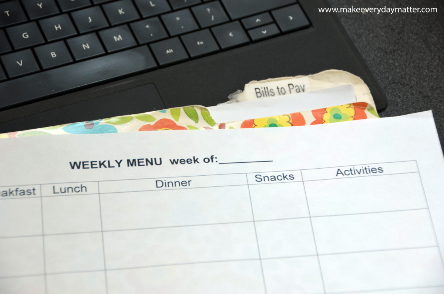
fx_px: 1514
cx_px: 222
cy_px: 147
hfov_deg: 16.7
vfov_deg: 11.1
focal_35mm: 123
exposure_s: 1/30
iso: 560
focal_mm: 82
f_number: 5
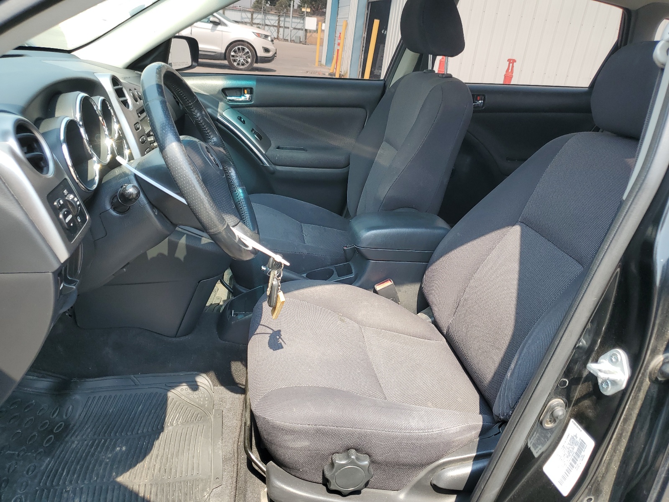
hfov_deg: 67.3
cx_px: 334
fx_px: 502
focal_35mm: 26
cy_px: 251
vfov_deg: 53.1
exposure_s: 1/500
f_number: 1.5
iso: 50
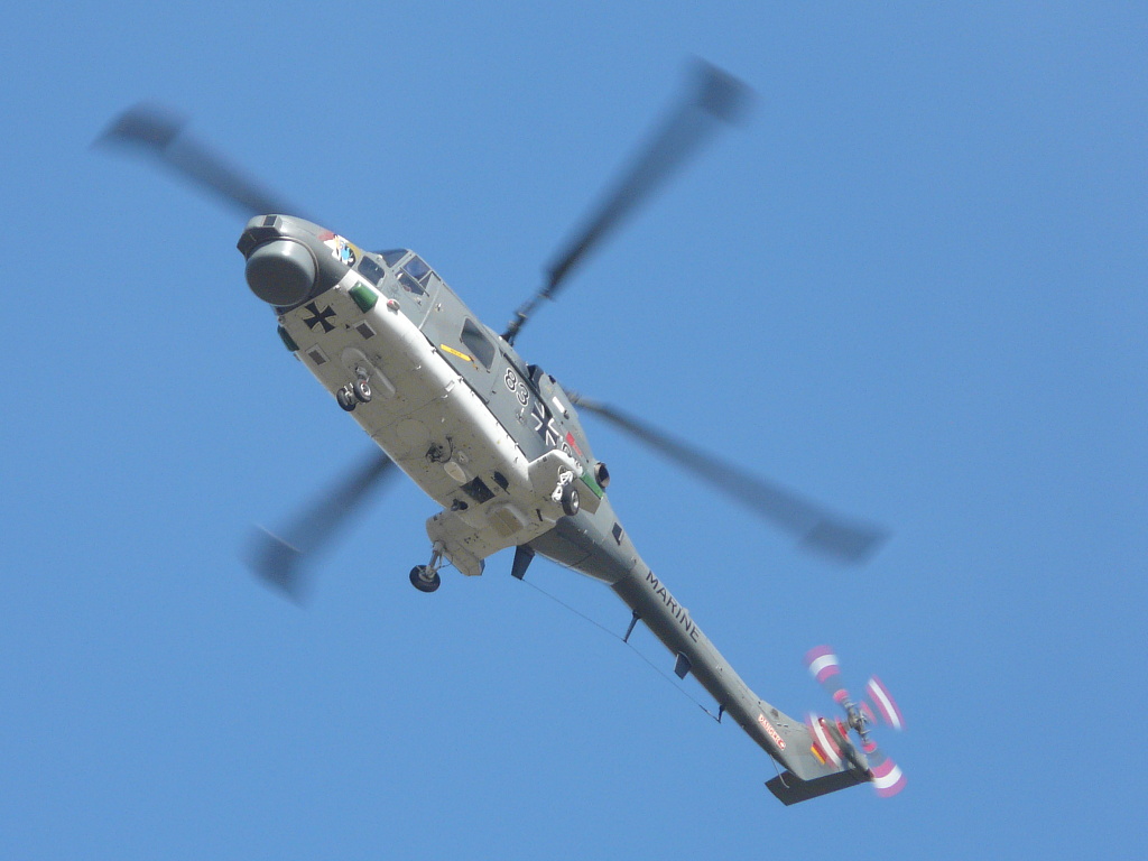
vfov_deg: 3.0
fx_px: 16681
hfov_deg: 3.9
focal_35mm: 503
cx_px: 574
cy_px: 430
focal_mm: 82.6
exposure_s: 1/200
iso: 100
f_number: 5.6
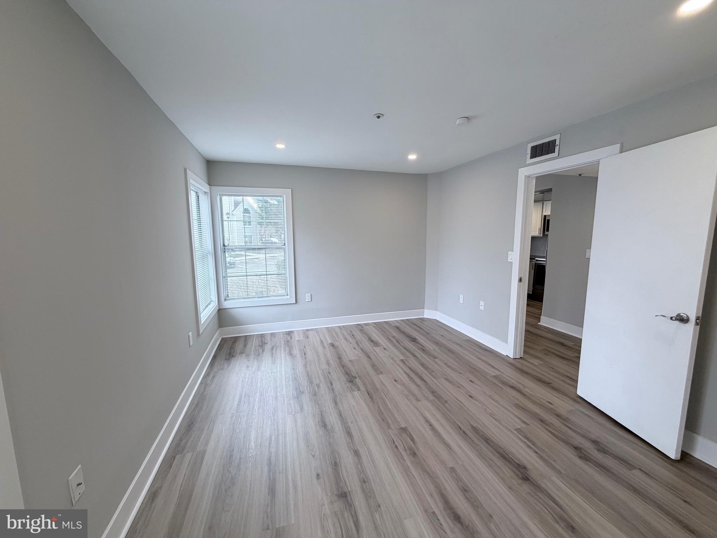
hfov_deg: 102.1
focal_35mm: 14
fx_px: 290
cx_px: 358
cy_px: 269
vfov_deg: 85.7
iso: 160
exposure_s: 1/120
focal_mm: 2.22
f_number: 2.2
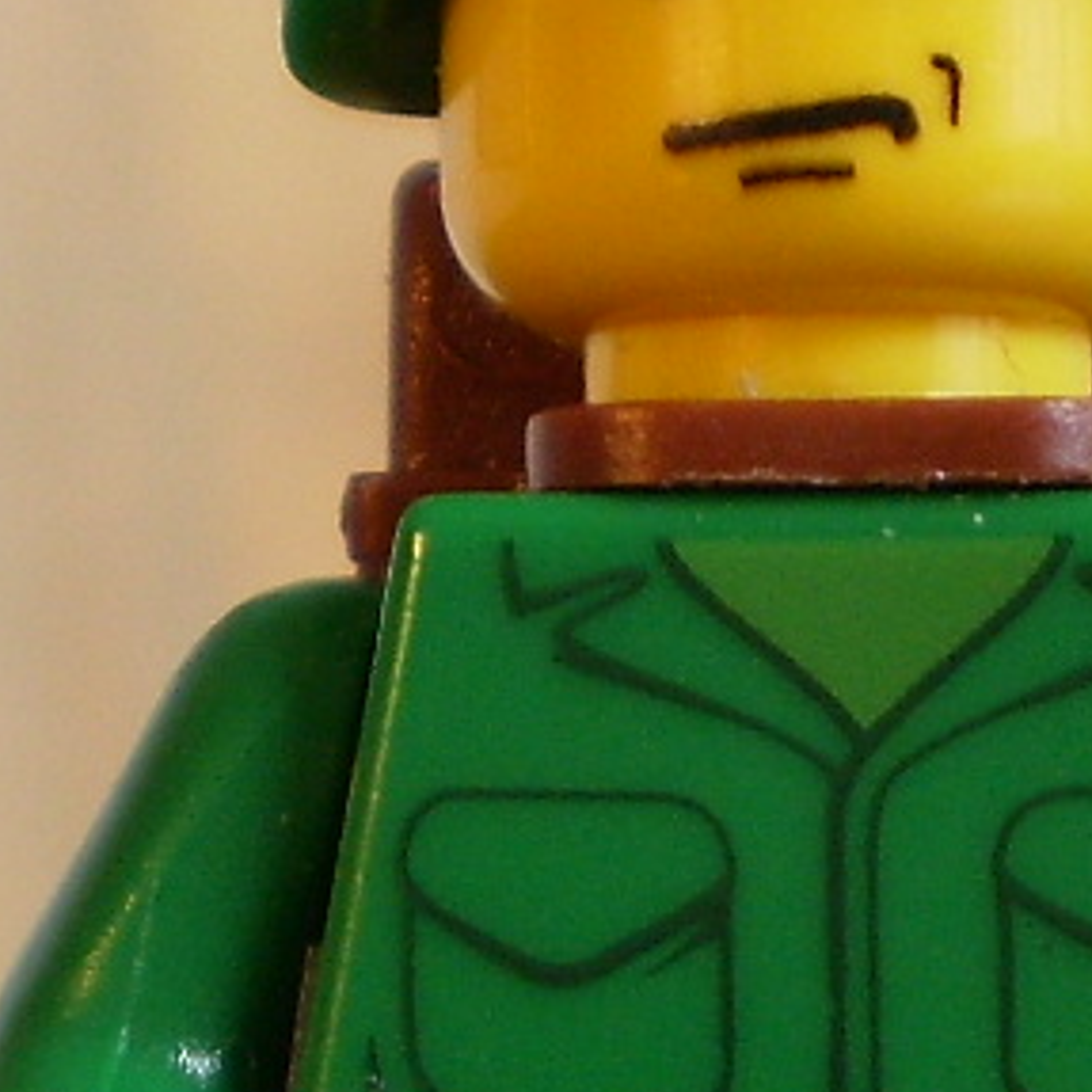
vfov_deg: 8.4
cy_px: 997
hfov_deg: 8.4
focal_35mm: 207
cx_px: 818
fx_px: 7388
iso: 125
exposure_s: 1/8
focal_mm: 7.4
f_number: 3.5
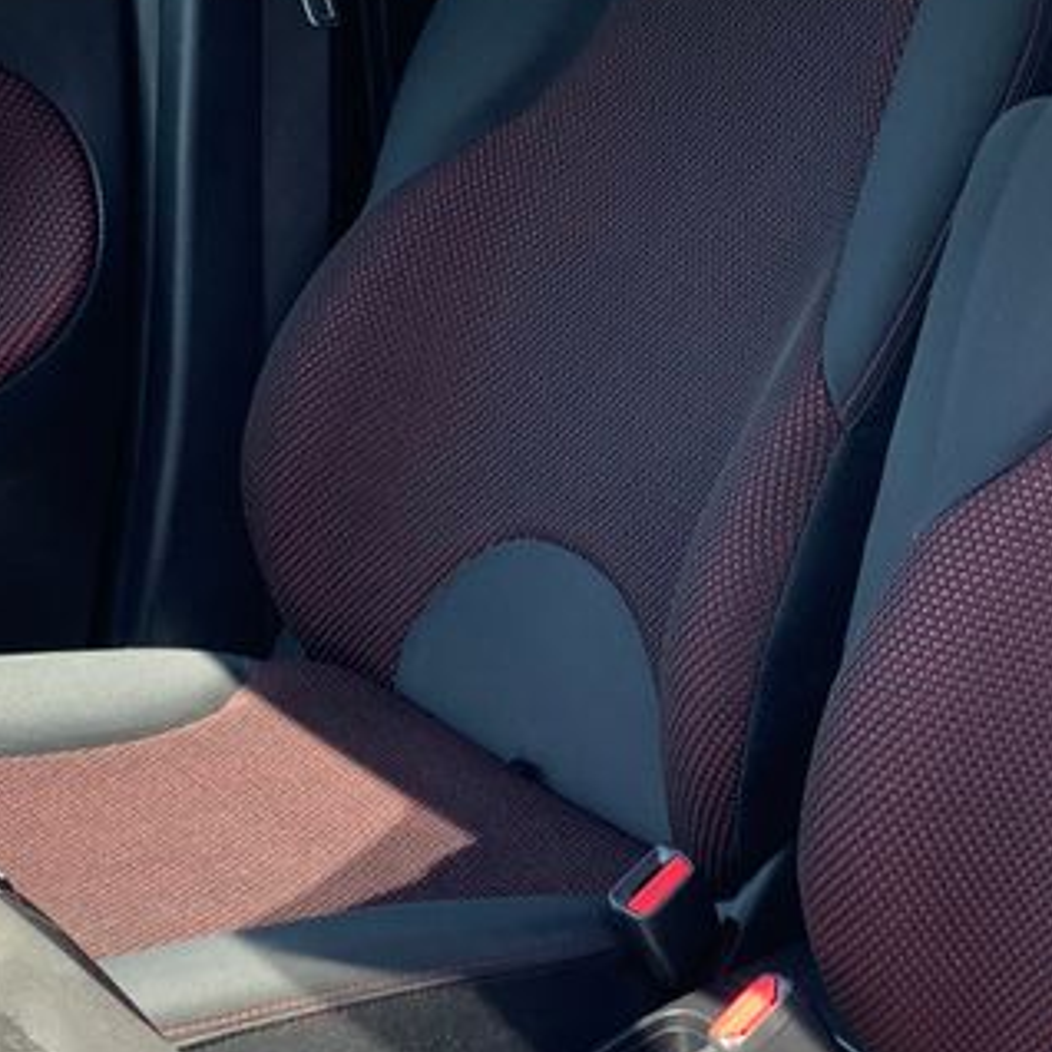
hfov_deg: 22.9
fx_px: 2544
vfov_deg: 23.3
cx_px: 880
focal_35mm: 74
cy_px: 638
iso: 25
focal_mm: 4.25
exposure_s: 1/122
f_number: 1.8
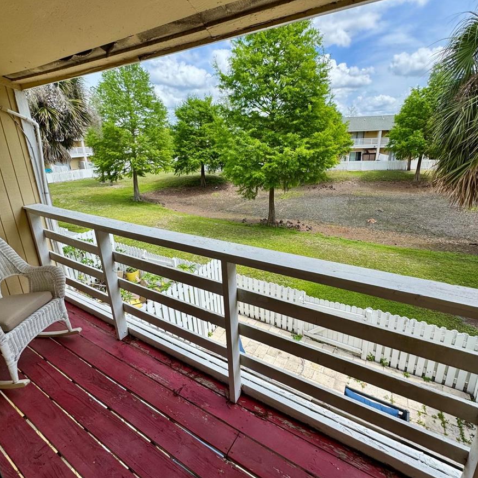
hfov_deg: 84.0
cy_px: 221
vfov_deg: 83.8
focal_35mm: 17
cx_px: 235
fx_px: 266
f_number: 2.2
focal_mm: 2.22
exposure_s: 1/910
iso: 50
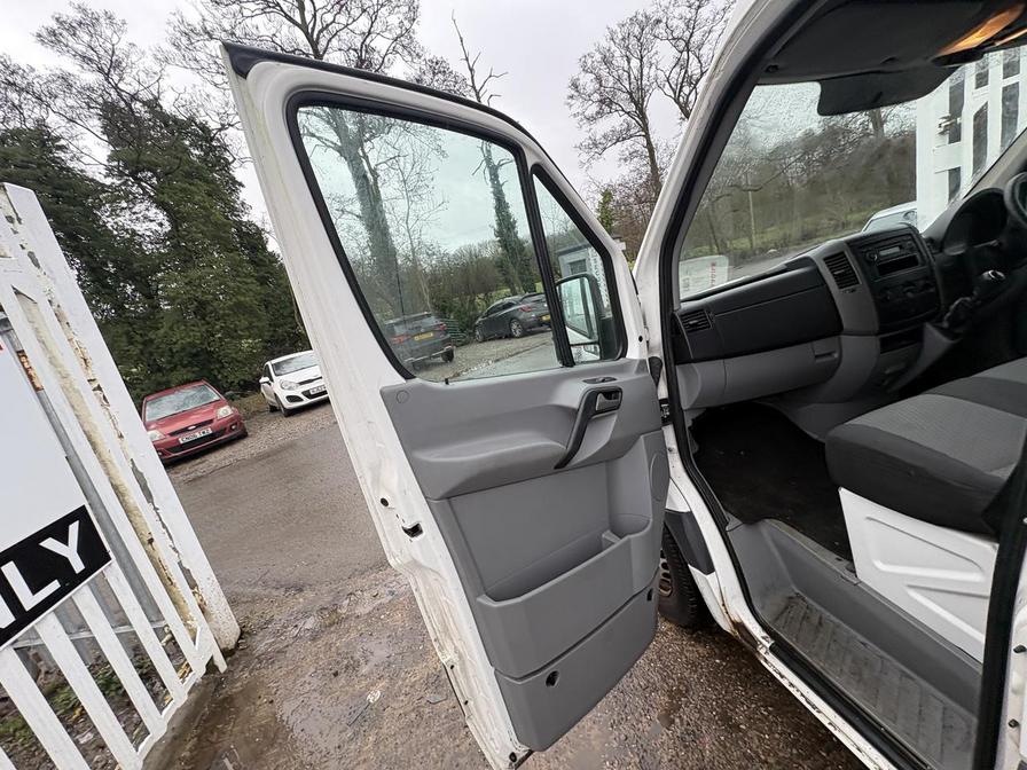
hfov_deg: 102.1
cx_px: 514
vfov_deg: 85.7
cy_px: 385
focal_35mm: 14
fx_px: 415
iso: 80
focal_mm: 2.22
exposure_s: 1/99
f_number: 2.2
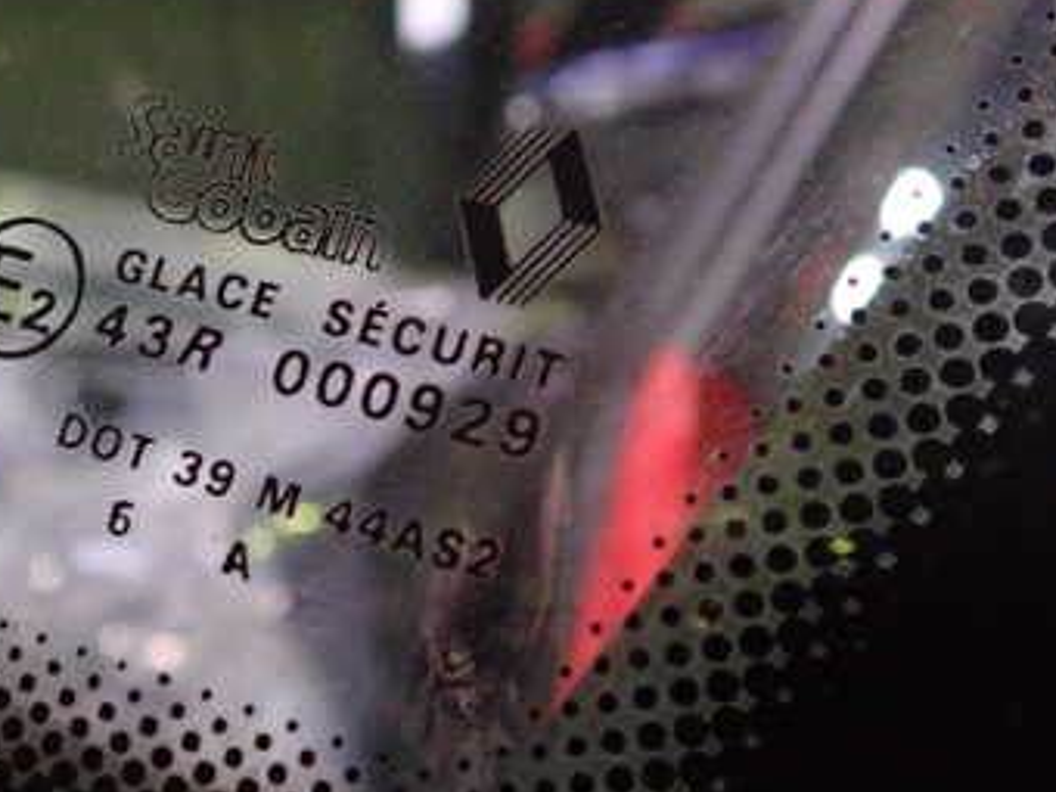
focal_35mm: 53
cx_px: 289
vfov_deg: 27.5
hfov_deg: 35.5
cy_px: 457
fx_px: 1617
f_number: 2.3
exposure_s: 1/30
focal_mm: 5.4
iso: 800
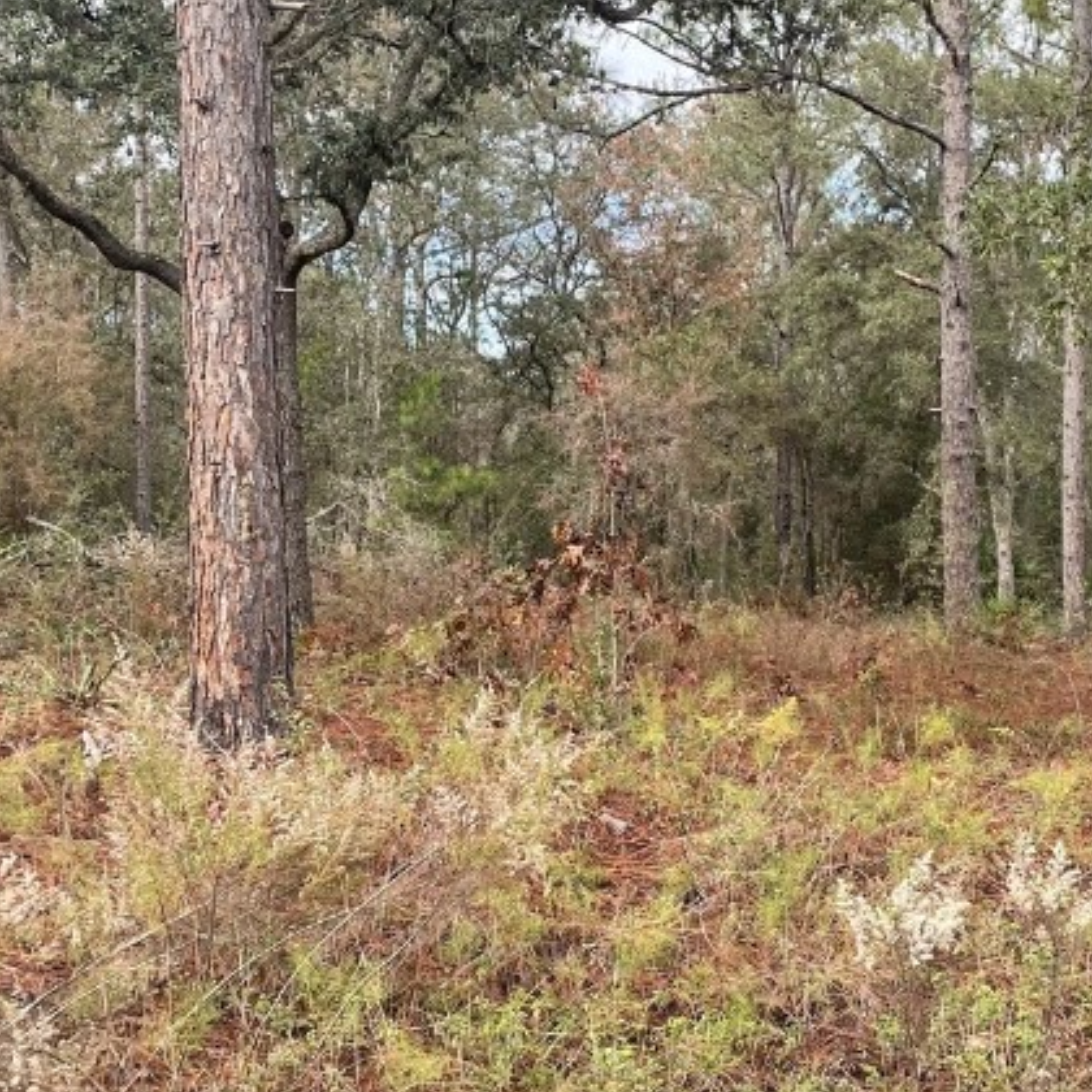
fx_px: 1999
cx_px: 689
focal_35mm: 56
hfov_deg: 30.4
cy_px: 562
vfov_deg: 30.6
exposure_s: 1/619
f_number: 1.6
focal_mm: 4.2
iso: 32
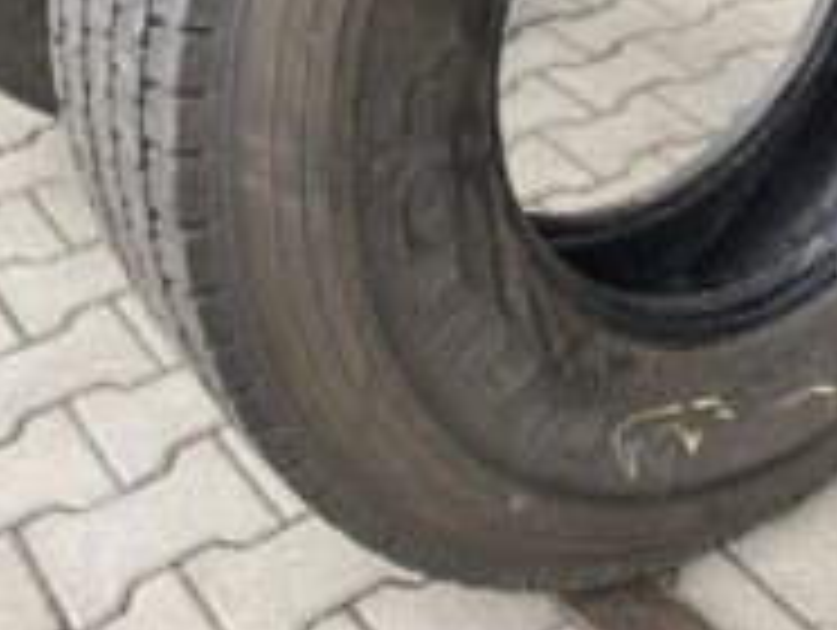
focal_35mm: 60
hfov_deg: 31.4
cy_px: -74
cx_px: 662
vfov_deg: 22.9
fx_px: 1453
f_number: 1.8
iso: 50
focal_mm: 4.25
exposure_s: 1/122
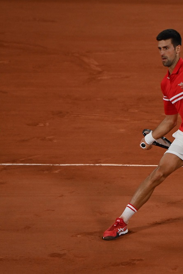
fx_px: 5738
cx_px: 160
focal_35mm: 753
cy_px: 137
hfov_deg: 1.8
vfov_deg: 2.7
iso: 2000
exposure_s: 1/1250
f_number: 5.6
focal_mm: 500
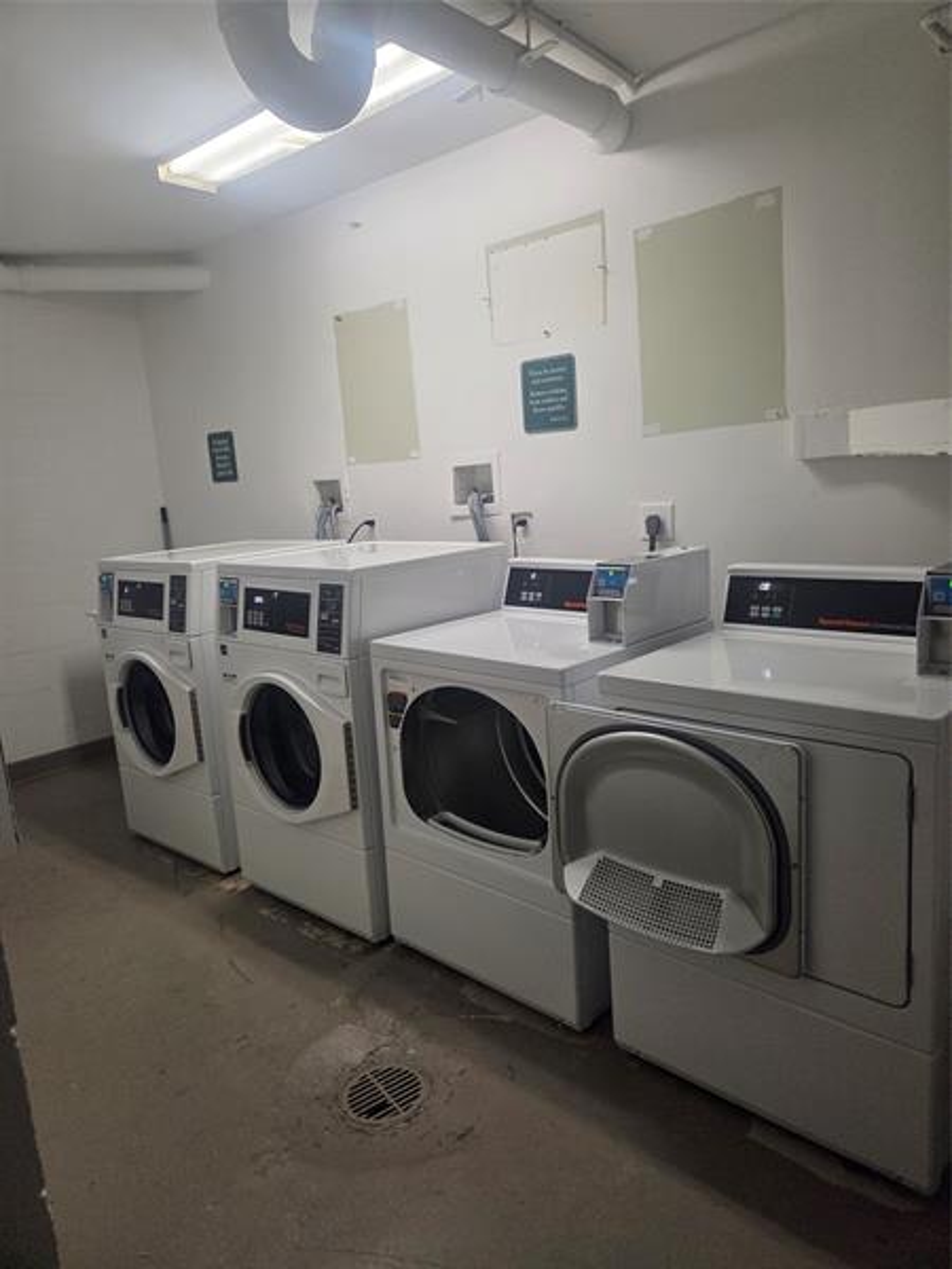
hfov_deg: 58.9
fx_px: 843
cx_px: 476
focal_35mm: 23
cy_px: 634
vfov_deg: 73.9
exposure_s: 1/120
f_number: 1.8
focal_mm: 5.4
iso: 250
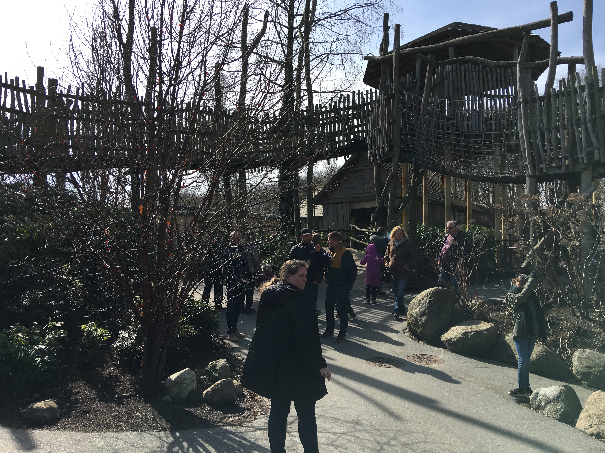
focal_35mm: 29
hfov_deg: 61.7
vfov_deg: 48.2
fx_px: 507
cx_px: 302
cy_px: 226
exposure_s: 1/1083
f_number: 2.2
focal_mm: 4.15
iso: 25
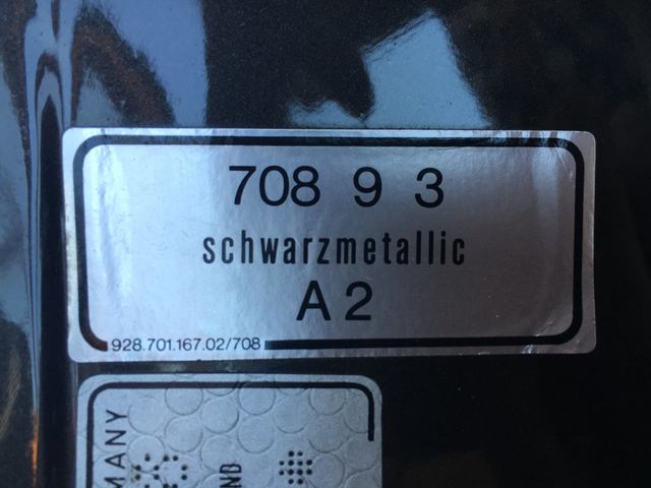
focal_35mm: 29
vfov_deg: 48.2
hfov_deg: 61.7
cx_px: 326
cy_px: 244
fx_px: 545
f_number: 2.2
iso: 40
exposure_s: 1/120
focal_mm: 4.15
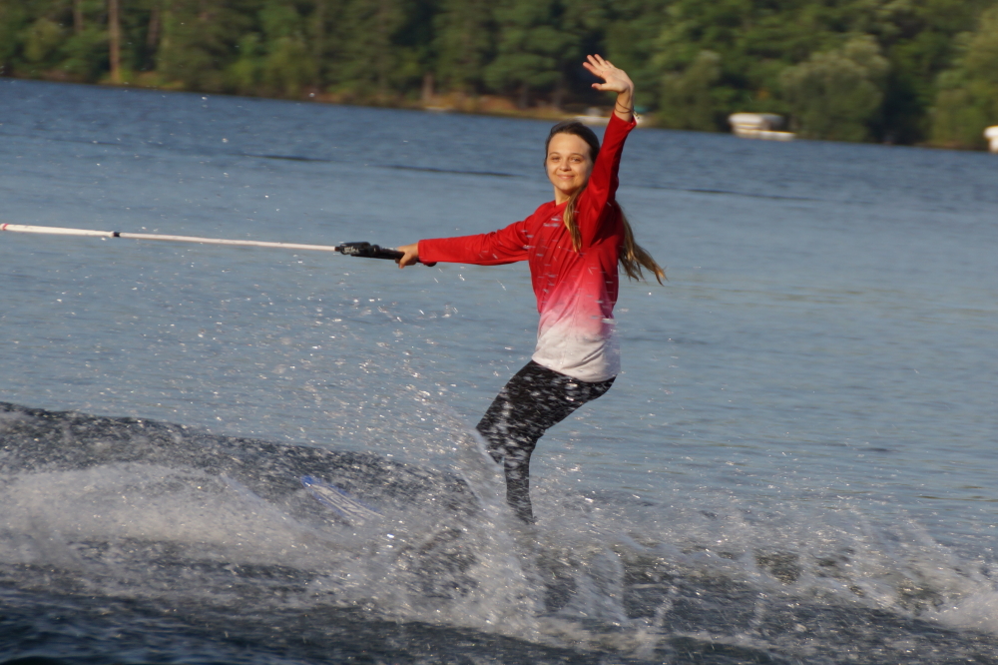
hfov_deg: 9.8
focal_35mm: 210
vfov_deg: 6.5
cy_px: 332
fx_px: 5819
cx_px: 499
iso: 160
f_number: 5.6
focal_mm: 140
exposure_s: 1/250
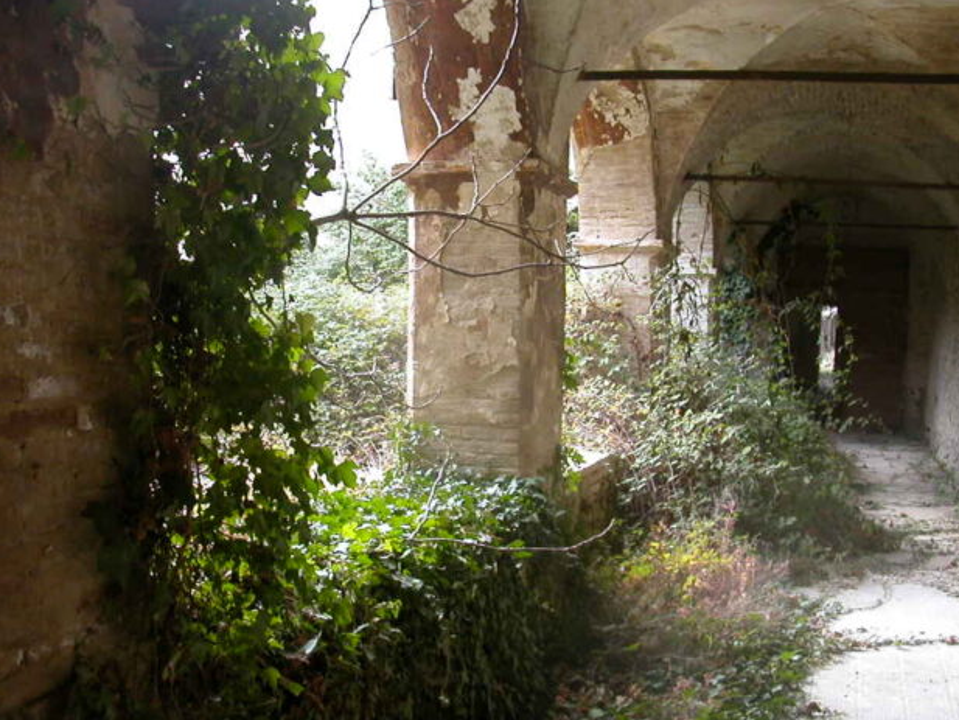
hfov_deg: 44.8
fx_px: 1164
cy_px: 382
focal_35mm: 42
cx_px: 469
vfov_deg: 34.4
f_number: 2.7
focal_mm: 5.6
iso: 100
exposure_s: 1/74
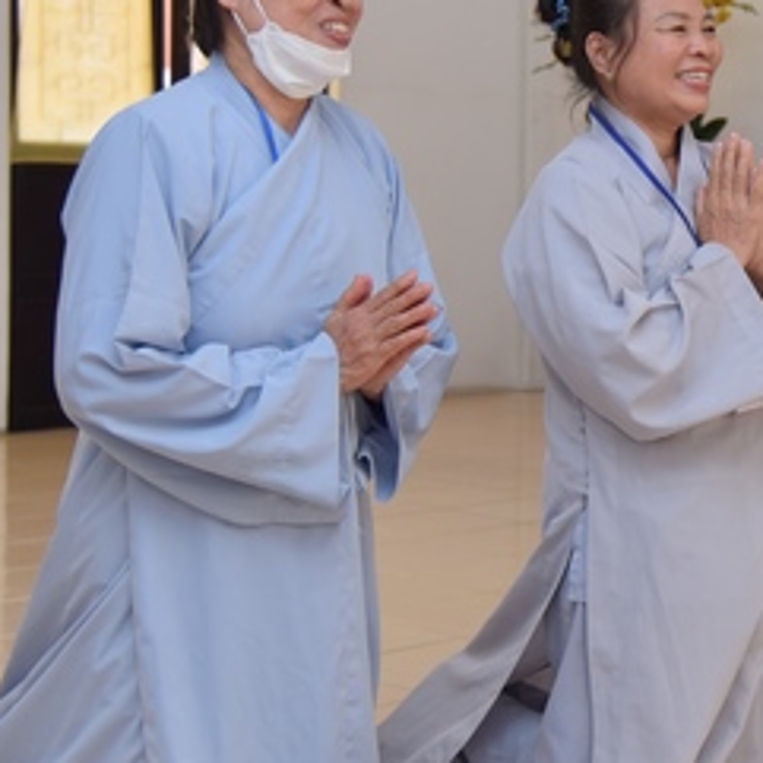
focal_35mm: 87
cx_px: 909
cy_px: 196
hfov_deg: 18.9
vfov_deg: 19.8
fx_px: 2170
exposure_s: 1/160
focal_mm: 38
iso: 400
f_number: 4
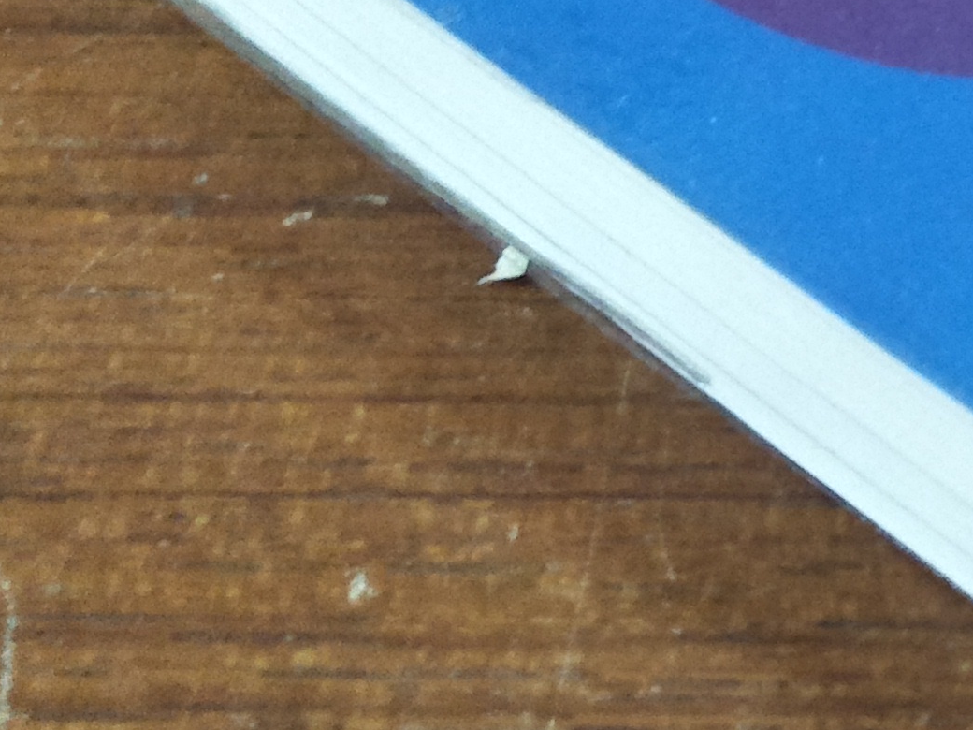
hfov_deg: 20.5
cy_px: -104
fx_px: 2249
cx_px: 1495
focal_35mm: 80
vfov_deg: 17.7
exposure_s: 1/33
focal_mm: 3.46
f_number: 2.2
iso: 452
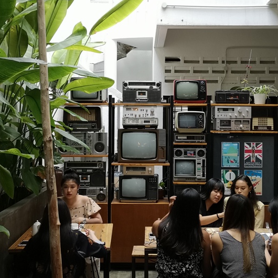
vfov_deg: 38.3
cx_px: 145
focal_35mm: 44
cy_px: 133
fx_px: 400
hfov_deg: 38.3
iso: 50
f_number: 1.8
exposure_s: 1/50
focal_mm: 3.95
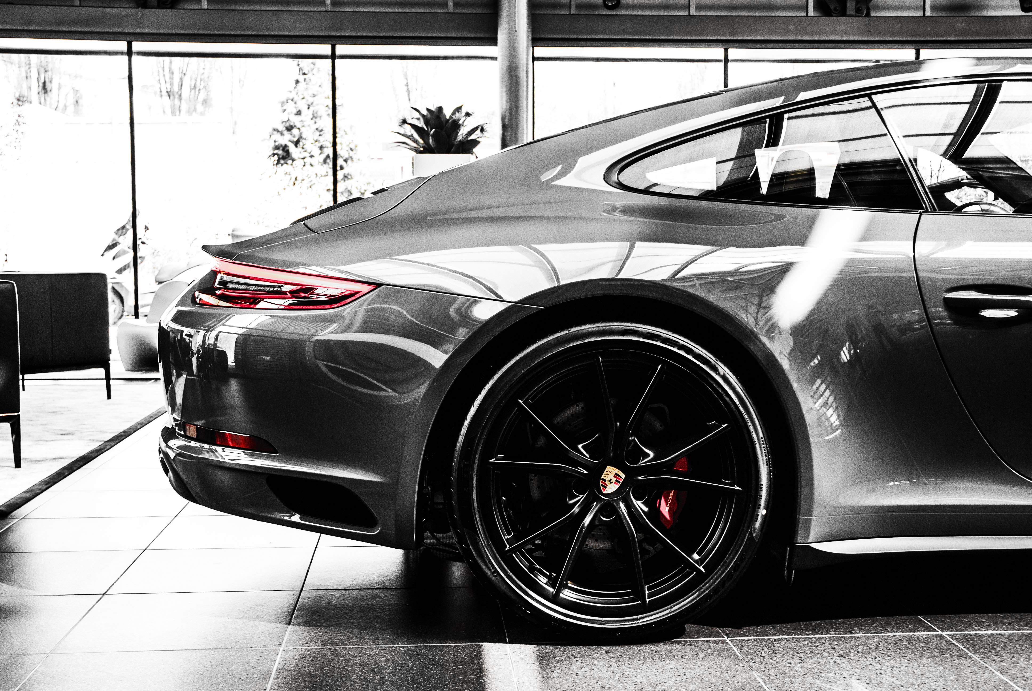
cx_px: 516
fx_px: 1335
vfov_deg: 29.0
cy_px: 346
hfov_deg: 42.3
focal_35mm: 46
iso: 640
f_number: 5.6
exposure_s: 1/50
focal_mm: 31
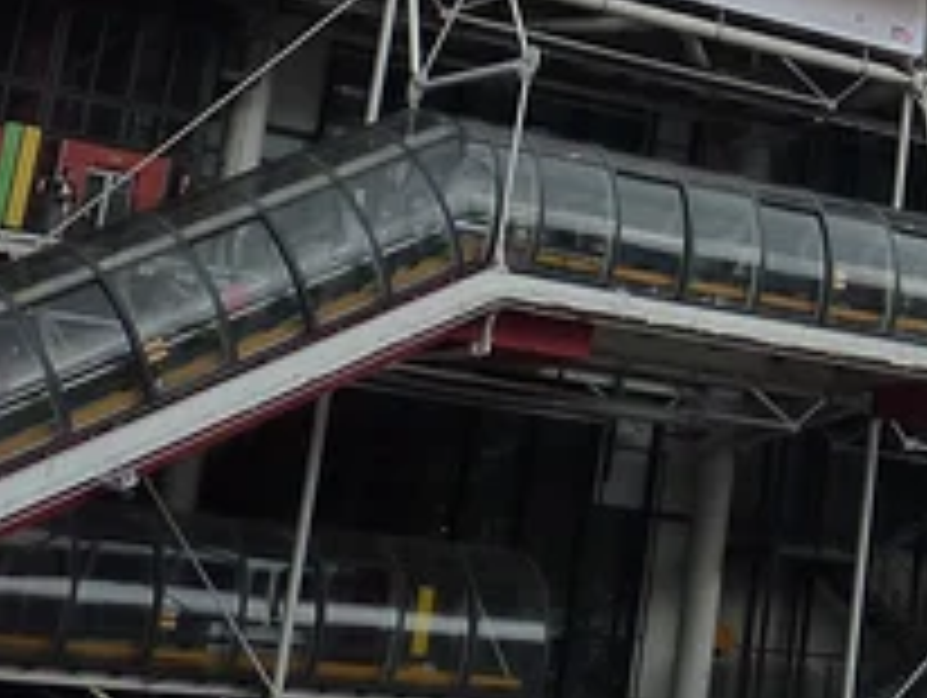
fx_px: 2601
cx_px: 1058
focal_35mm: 97
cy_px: -311
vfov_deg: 14.4
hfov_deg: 19.3
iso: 125
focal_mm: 4.1
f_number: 4
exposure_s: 1/320
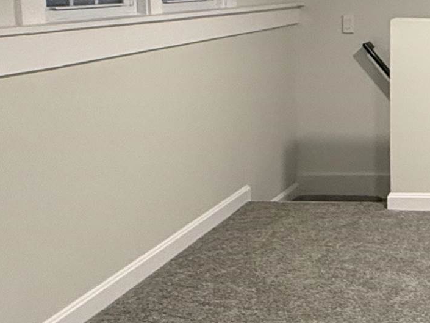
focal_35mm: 61
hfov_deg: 26.6
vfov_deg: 23.4
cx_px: 564
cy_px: 34
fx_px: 758
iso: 320
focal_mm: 2.22
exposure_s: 1/60
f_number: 2.2
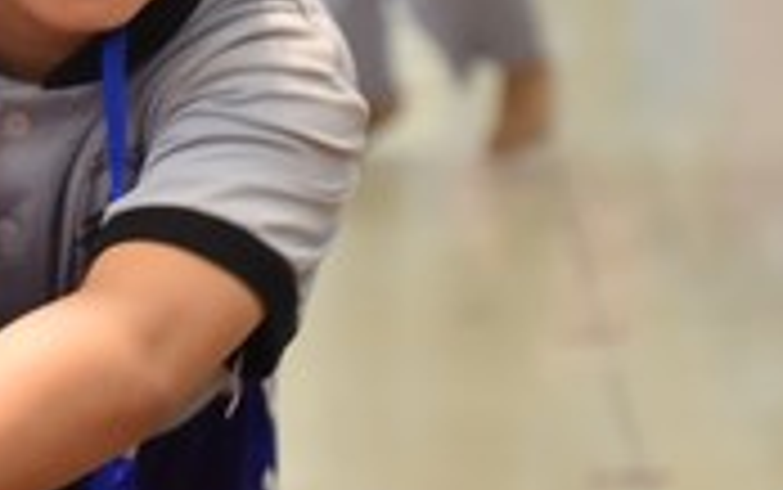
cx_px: 54
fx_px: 6662
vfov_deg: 4.2
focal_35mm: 312
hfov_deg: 6.7
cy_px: -45
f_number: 4
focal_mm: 82
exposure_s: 1/160
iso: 2500
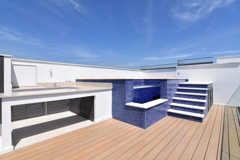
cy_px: 80
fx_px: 110
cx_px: 120
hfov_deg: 95.0
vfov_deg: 72.1
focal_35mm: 16
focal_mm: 11
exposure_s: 1/500
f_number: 8
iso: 125
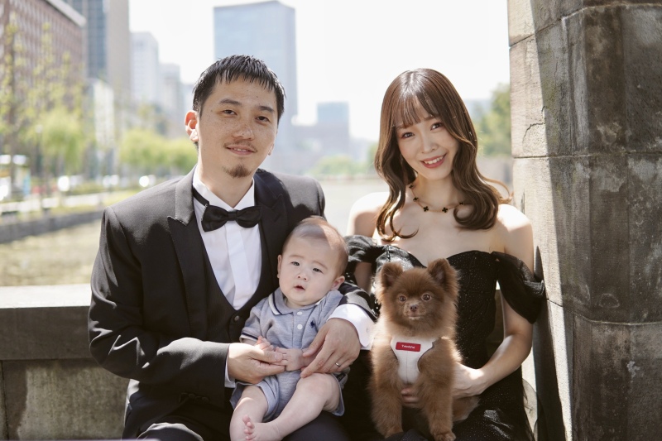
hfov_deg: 43.6
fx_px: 827
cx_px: 331
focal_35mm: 45
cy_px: 220
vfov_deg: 29.9
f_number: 1.4
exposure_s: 1/250
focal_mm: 30
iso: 200
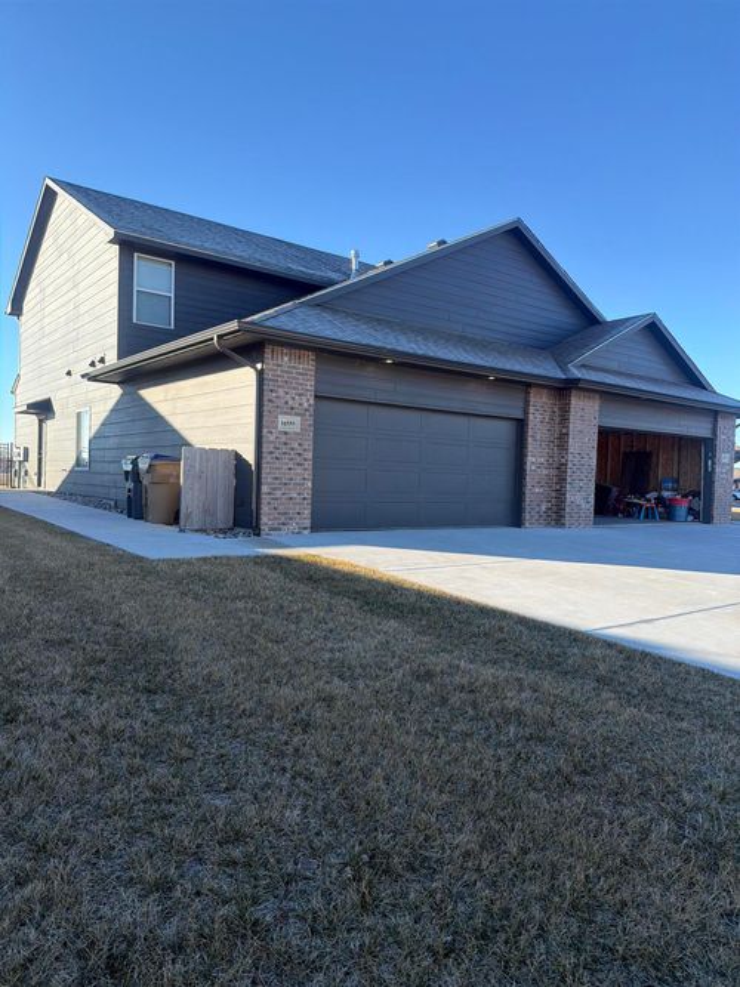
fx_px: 684
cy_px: 494
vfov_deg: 71.6
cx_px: 370
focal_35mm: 24
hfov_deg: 56.8
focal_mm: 6.76
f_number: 1.78
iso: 80
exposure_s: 1/1493
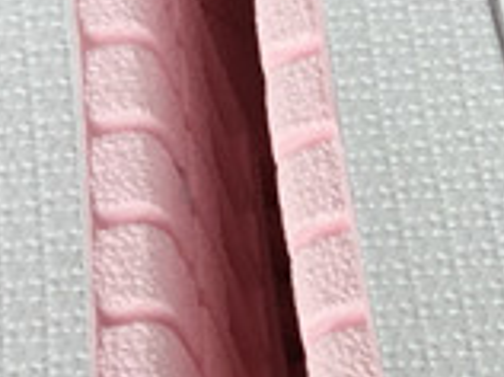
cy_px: 107
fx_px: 2573
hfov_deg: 10.6
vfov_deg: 8.4
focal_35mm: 177
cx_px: 874
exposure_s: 1/100
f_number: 2.4
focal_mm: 3.3
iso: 32
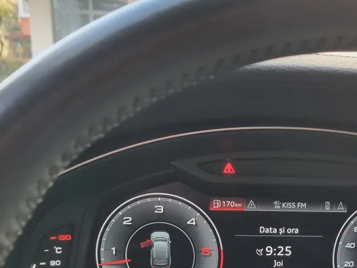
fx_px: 639
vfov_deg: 22.1
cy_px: 306
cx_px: 291
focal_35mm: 62
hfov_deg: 30.4
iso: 160
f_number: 1.8
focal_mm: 5.4
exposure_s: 1/100
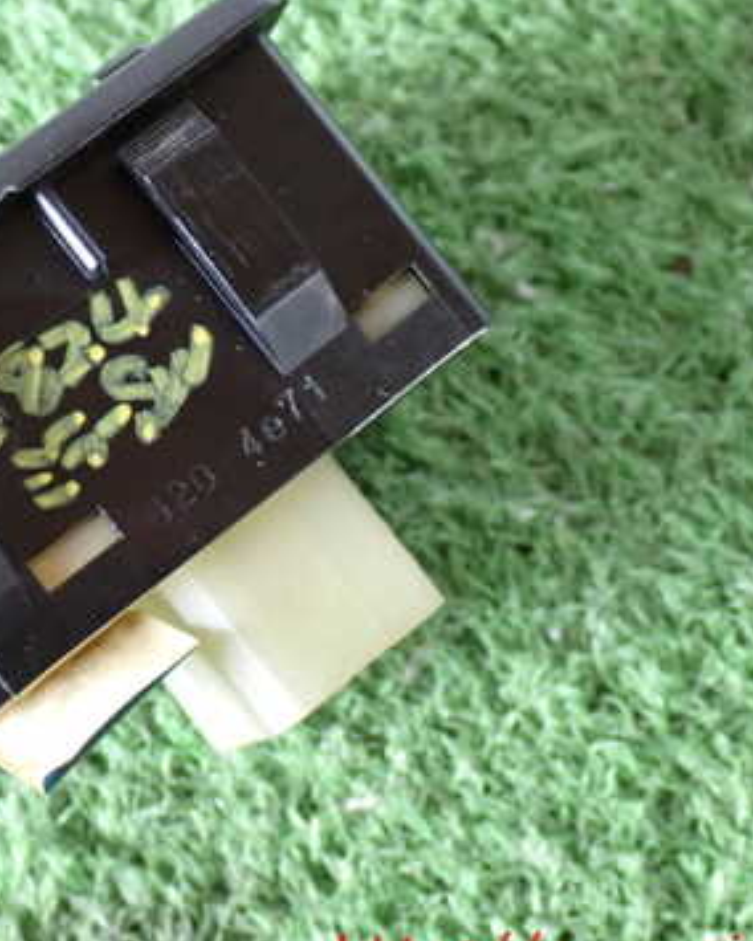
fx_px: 2479
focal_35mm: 89
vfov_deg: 21.5
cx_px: 141
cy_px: 398
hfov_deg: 17.1
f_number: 3.3
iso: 800
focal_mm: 9.65
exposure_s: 1/50
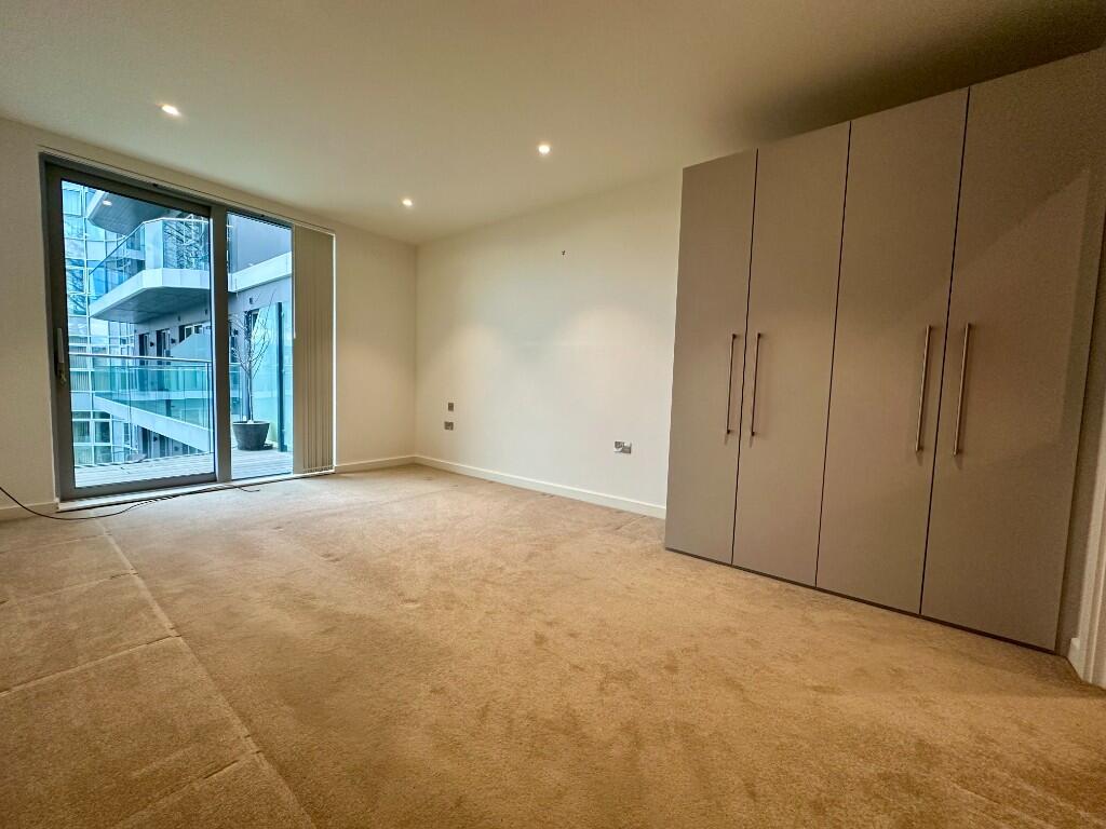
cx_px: 553
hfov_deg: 102.1
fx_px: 447
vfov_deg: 85.7
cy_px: 414
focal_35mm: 14
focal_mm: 2.22
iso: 200
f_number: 2.2
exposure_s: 1/100
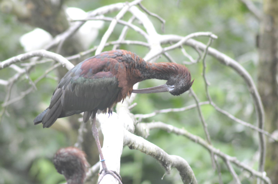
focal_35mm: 450
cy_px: 92
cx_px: 139
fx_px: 3471
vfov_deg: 3.0
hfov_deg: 4.6
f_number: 5.6
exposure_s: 1/50
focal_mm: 300
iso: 400
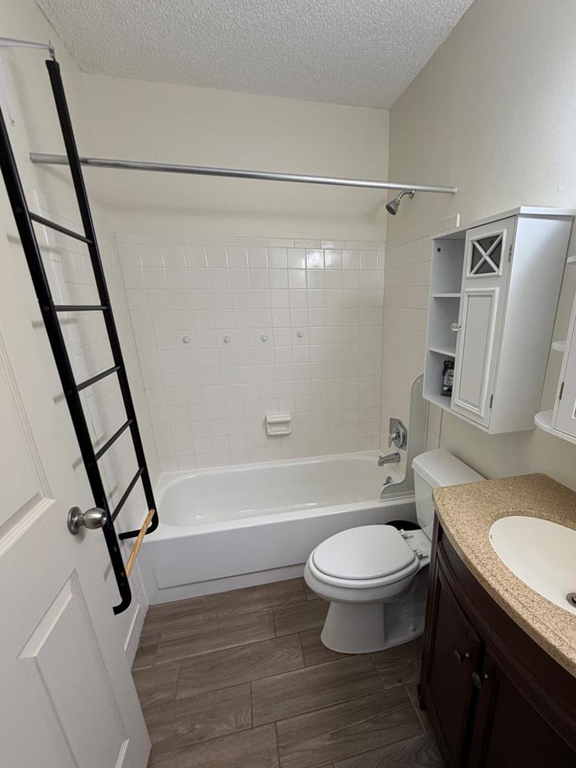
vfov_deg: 90.5
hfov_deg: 73.9
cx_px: 347
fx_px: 377
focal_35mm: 17
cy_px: 438
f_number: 2.2
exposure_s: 1/120
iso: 200
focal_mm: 2.22
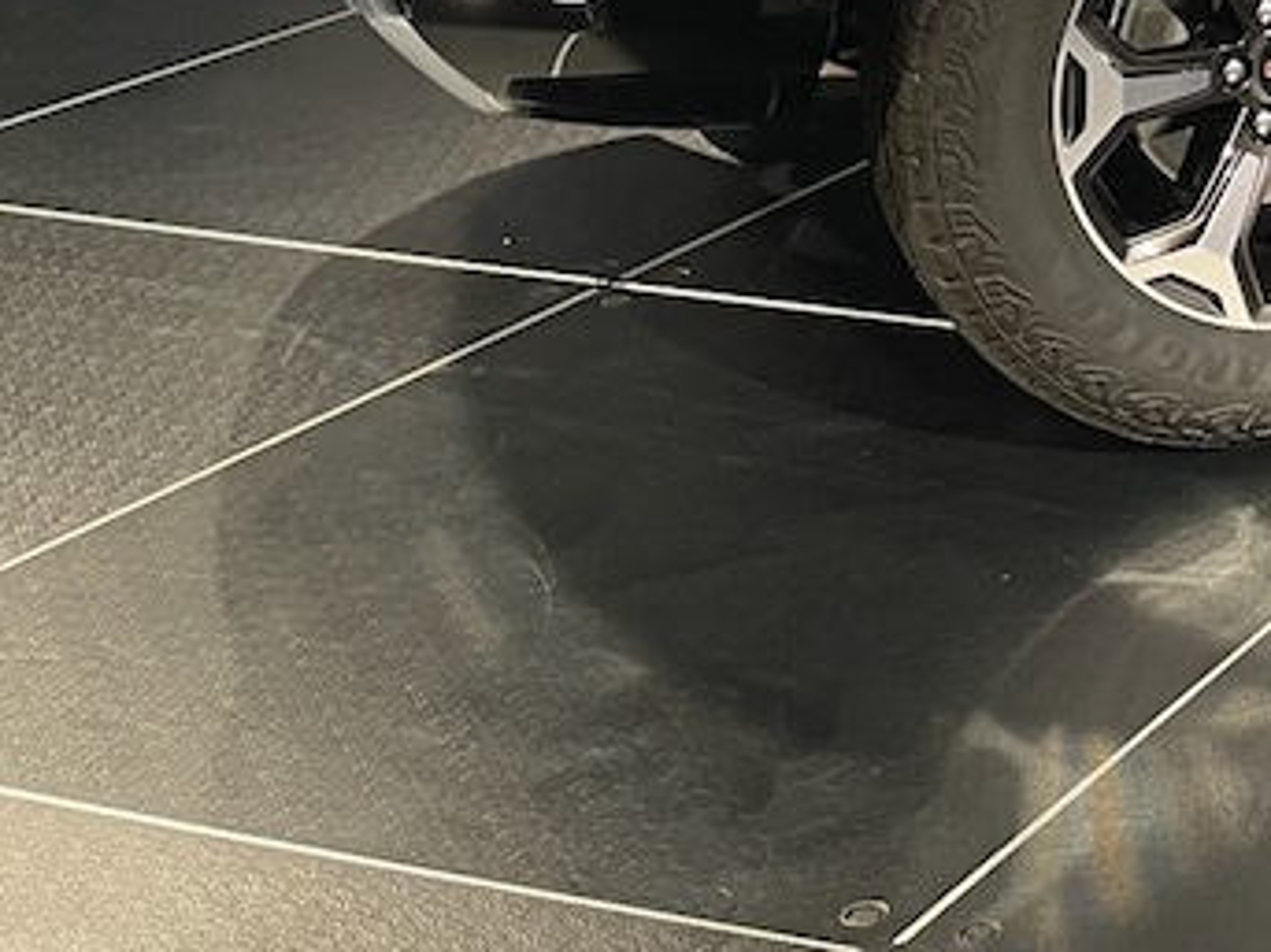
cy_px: -604
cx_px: 2042
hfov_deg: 18.4
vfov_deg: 14.7
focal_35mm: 91
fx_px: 3340
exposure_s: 1/91
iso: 125
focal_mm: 4.2
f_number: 1.6
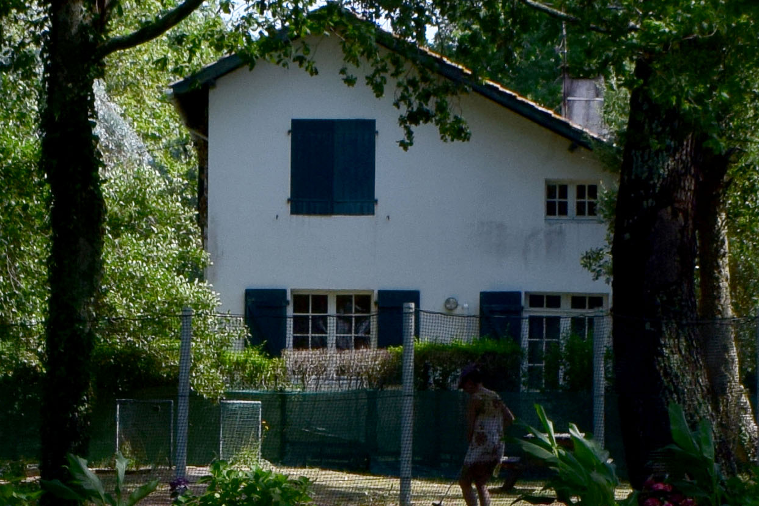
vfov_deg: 9.3
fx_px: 3058
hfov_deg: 14.1
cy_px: 666
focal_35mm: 145
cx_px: 220
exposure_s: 1/400
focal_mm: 20
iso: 400
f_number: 11
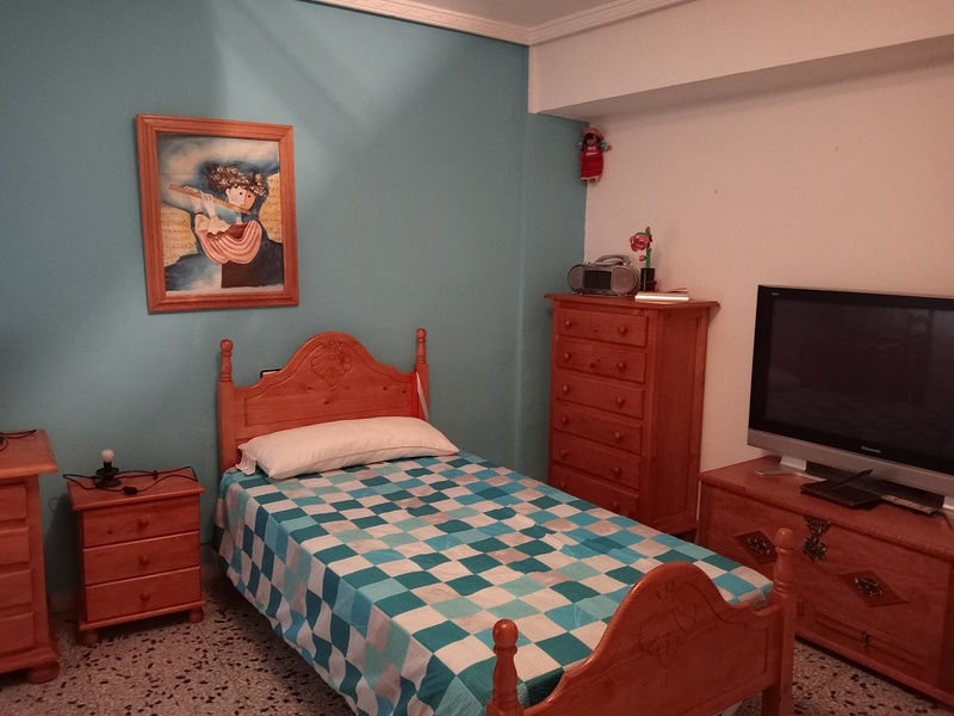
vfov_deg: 49.7
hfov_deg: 63.4
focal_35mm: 28
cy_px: 358
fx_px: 772
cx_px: 477
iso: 4824
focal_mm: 4.04
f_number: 1.8
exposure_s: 1/20
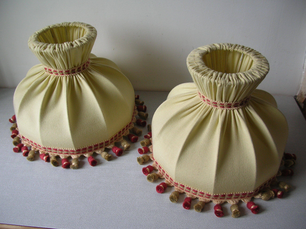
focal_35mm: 35
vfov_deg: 40.6
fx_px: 309
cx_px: 153
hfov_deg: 52.7
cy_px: 114
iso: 50
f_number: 2.8
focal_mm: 5.8
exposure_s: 1/12.4
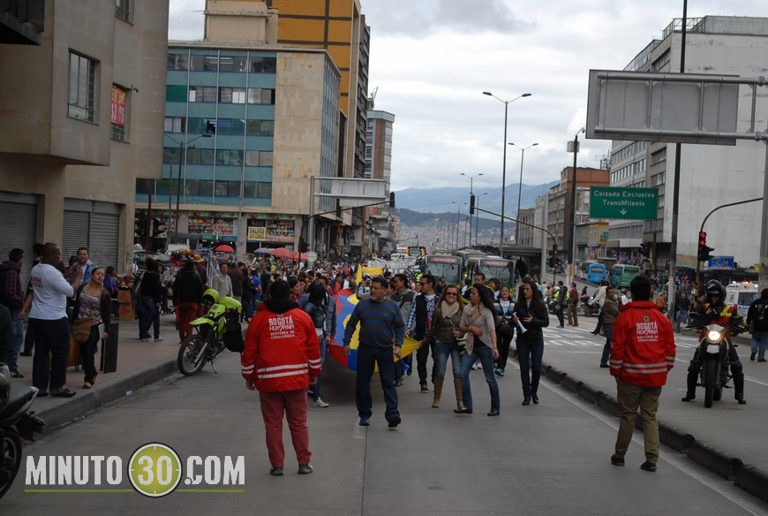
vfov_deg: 20.3
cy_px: 258
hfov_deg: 29.8
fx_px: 1443
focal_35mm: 68
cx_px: 384
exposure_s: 1/320
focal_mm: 45
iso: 110
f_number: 5.3
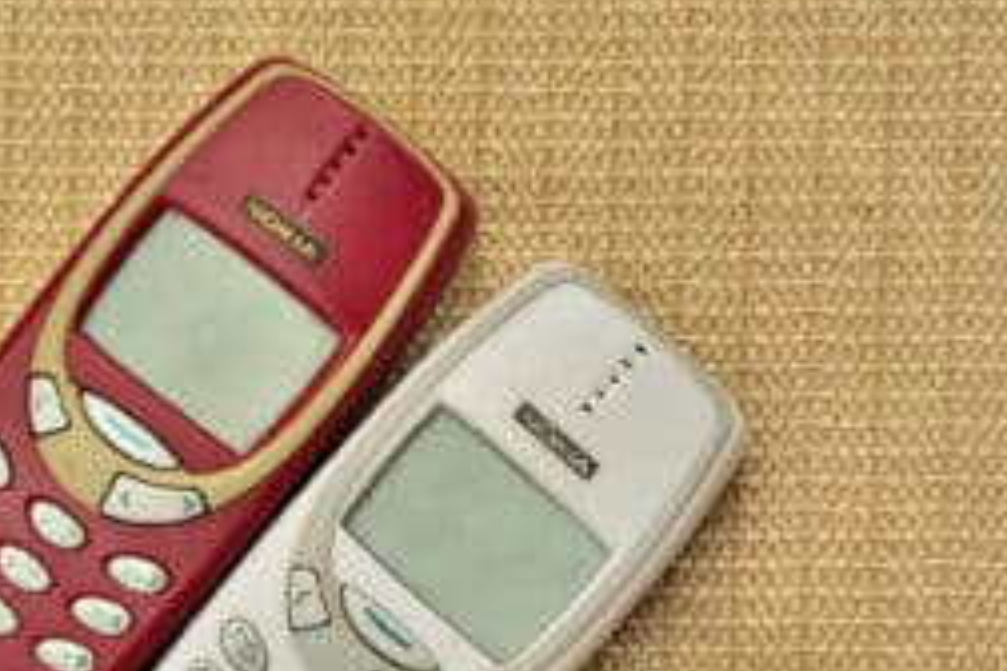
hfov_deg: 11.1
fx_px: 5202
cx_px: 388
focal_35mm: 186
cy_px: 491
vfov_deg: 7.4
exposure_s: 1/250
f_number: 8
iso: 100
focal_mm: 80
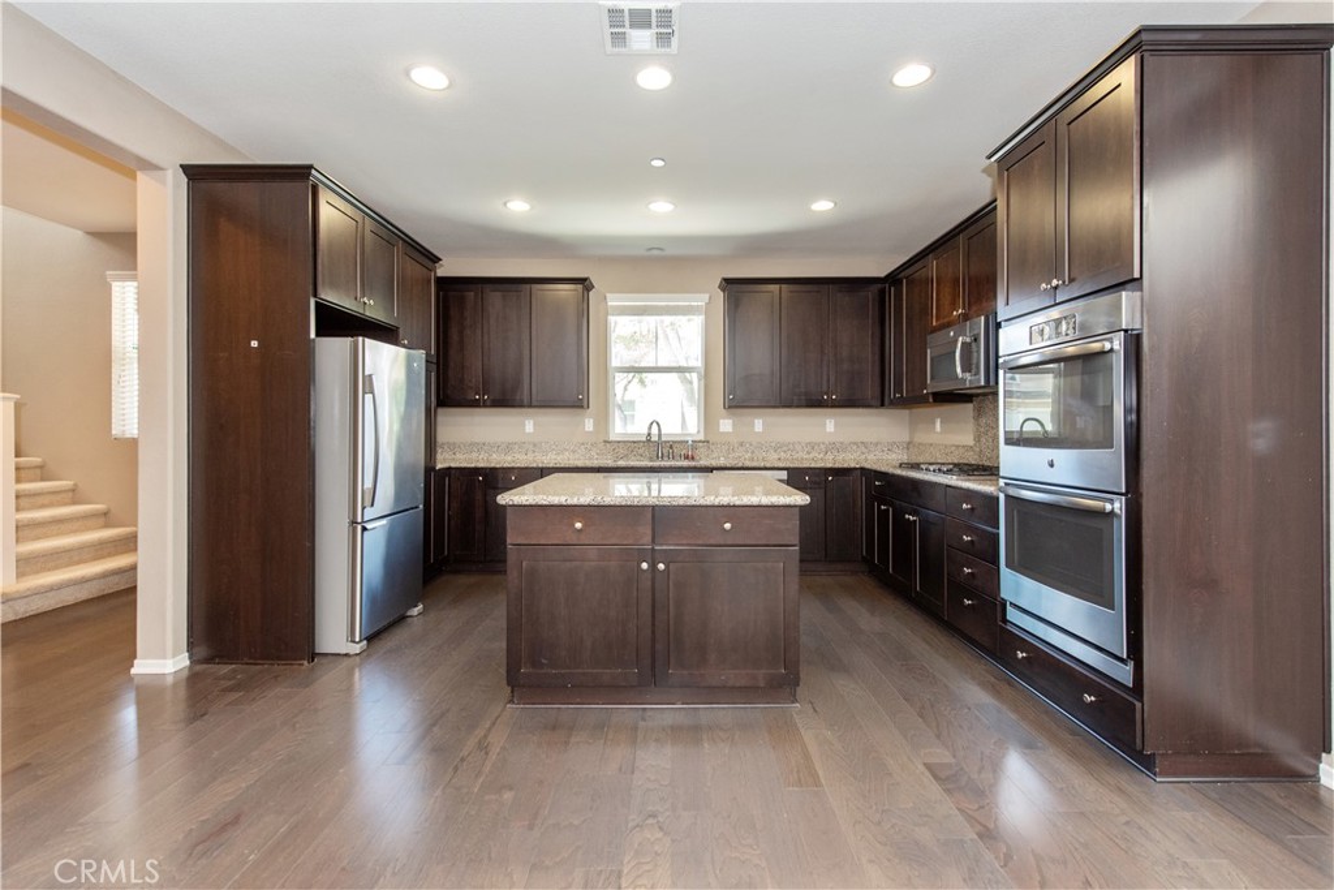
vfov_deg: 73.8
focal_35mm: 16
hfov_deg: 96.7
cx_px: 667
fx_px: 593
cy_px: 445
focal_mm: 16
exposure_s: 1/80
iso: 800
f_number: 4.5
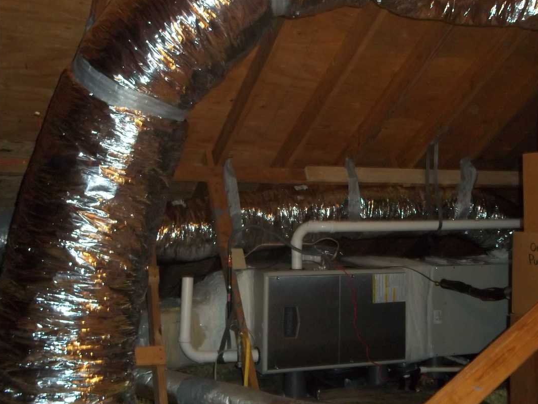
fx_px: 700
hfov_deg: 42.1
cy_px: 177
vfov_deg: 32.2
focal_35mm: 45
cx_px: 266
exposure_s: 1/30
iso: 320
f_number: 3.1
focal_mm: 6.5
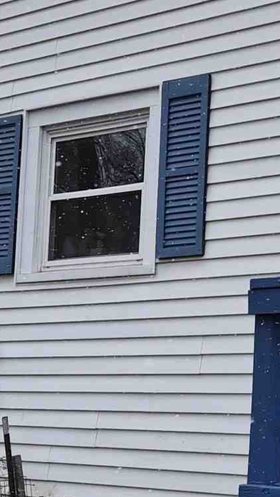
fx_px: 1346
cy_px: 253
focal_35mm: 102
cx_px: 296
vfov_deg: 20.9
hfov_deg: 11.7
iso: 25
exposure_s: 1/682
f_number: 1.8
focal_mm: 5.4
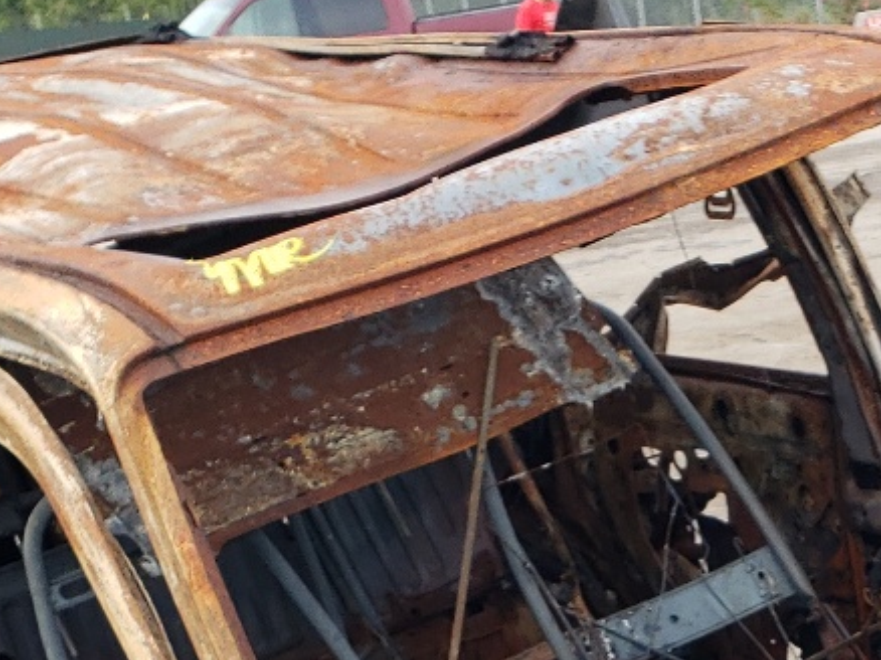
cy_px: 1193
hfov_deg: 19.9
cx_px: 933
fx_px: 2416
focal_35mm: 95
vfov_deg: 13.8
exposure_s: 1/164
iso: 50
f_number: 1.5
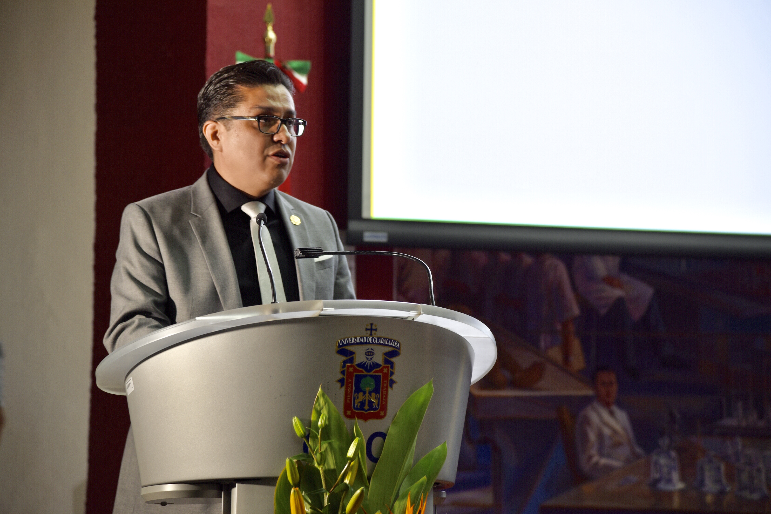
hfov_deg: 17.1
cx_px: 386
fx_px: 2570
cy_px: 257
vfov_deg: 11.4
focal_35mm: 120
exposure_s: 1/20
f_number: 4.5
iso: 250
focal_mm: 120
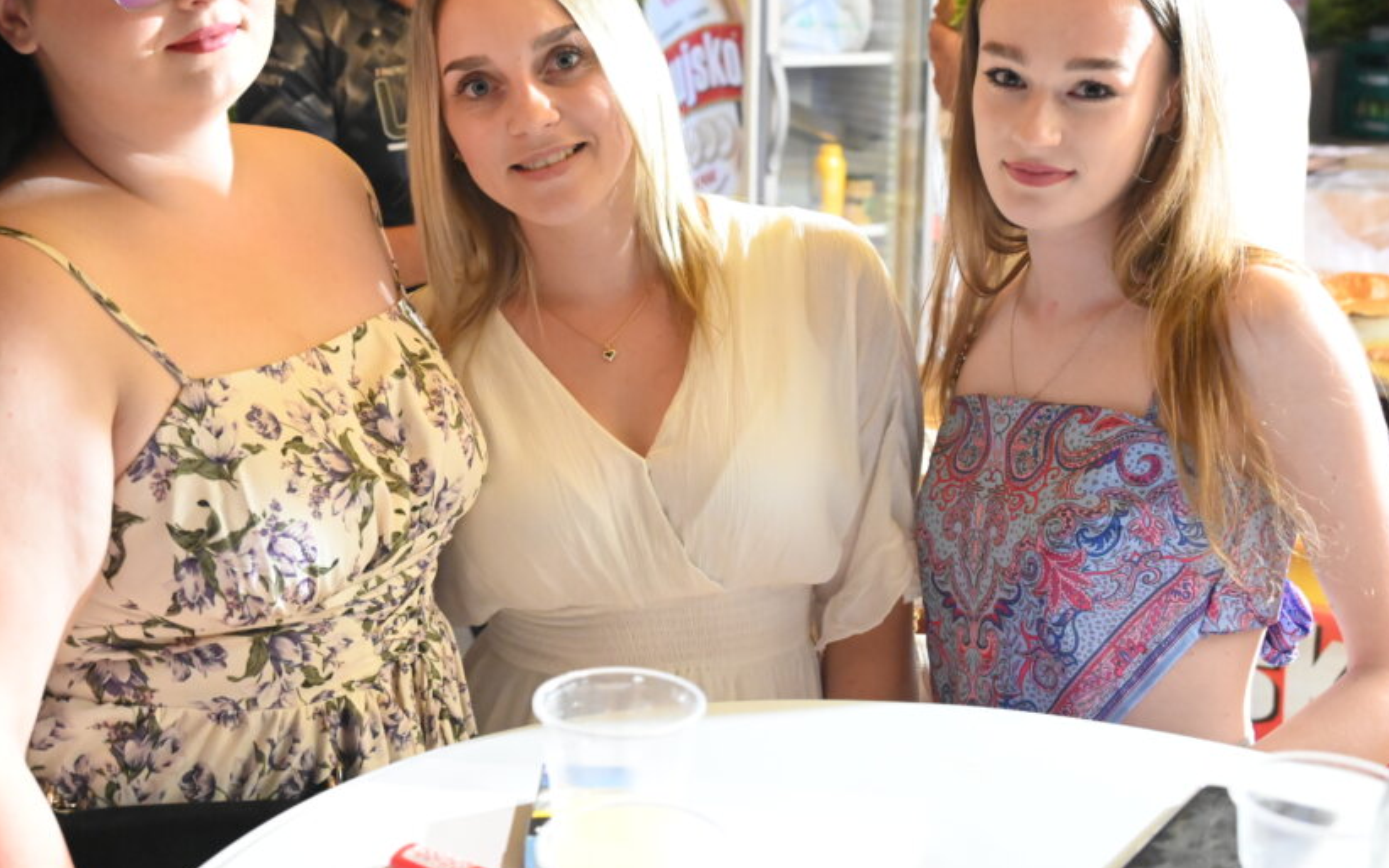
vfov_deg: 24.8
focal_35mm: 52
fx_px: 1969
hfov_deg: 38.8
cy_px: 318
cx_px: 588
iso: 14400
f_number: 5
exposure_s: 1/40
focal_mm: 41
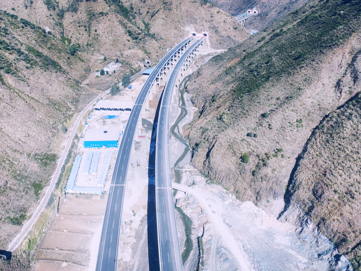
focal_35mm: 29
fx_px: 302
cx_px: 153
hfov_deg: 61.4
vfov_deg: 47.2
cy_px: 83
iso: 100
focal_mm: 3.61
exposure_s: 1/1030
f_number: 2.8
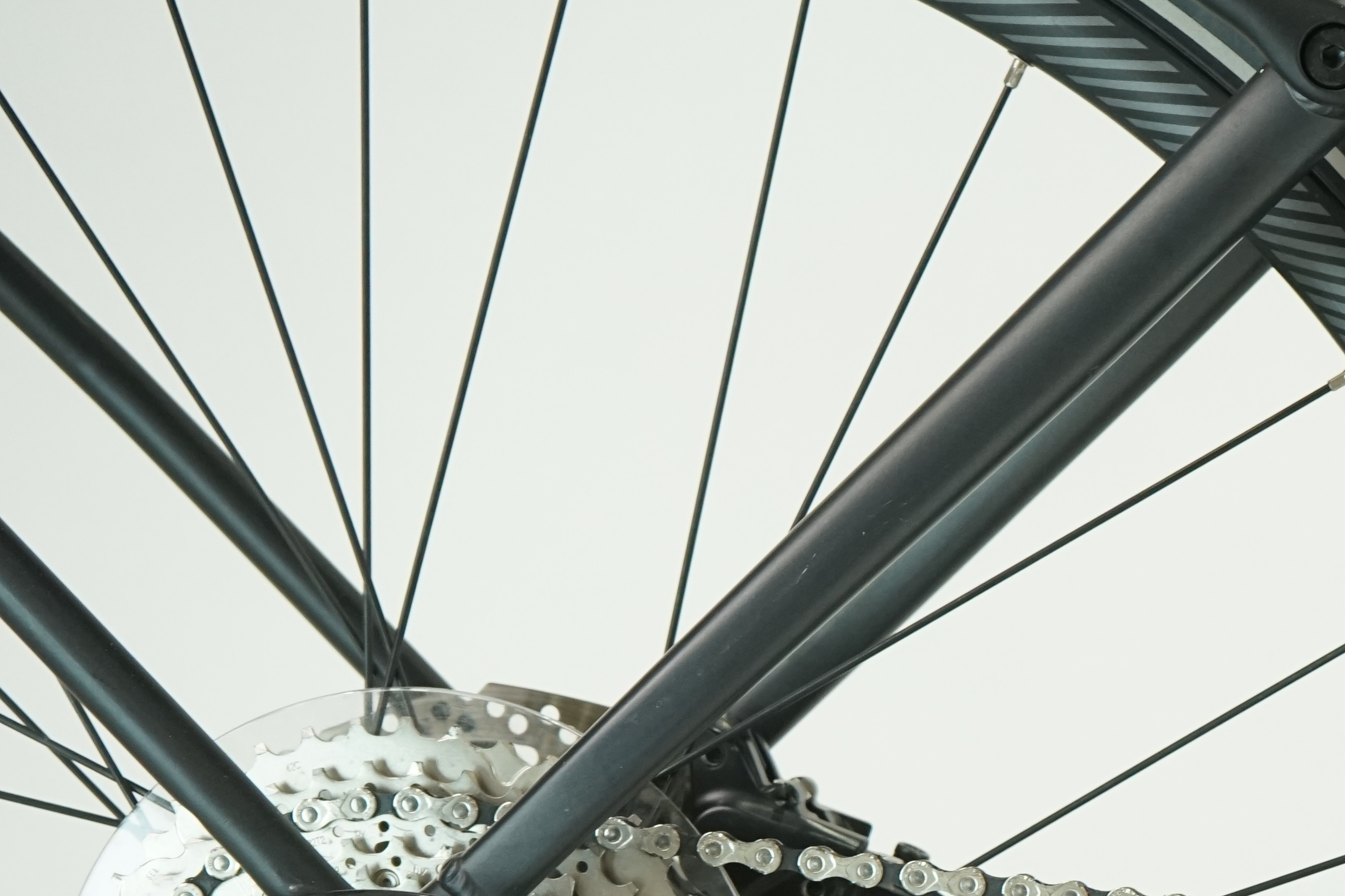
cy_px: 895
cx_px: 1581
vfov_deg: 12.0
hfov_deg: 17.3
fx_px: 4221
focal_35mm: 113
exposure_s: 1/200
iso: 1600
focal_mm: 48
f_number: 6.3
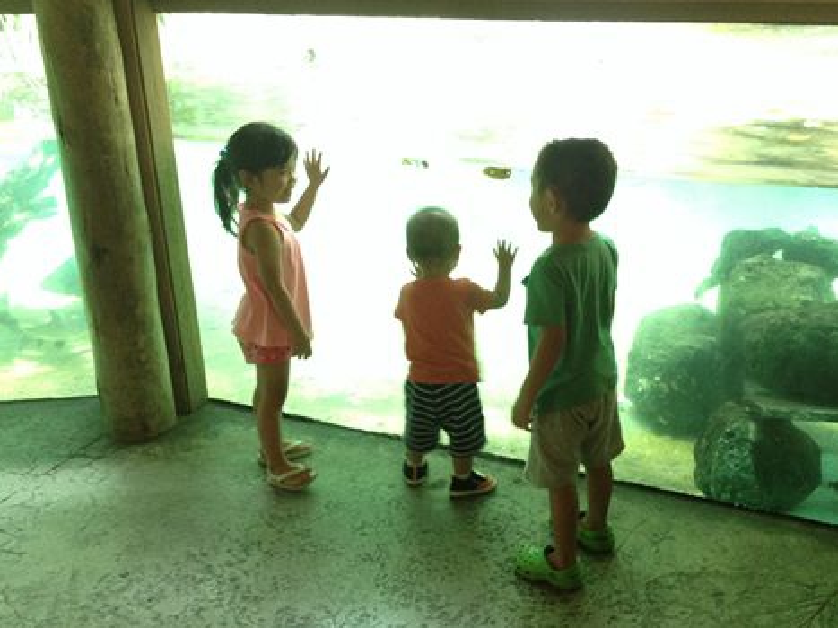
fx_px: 1089
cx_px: 495
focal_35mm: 45
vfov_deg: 32.2
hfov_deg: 41.9
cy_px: 332
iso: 200
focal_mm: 4.28
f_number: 2.4
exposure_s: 1/20
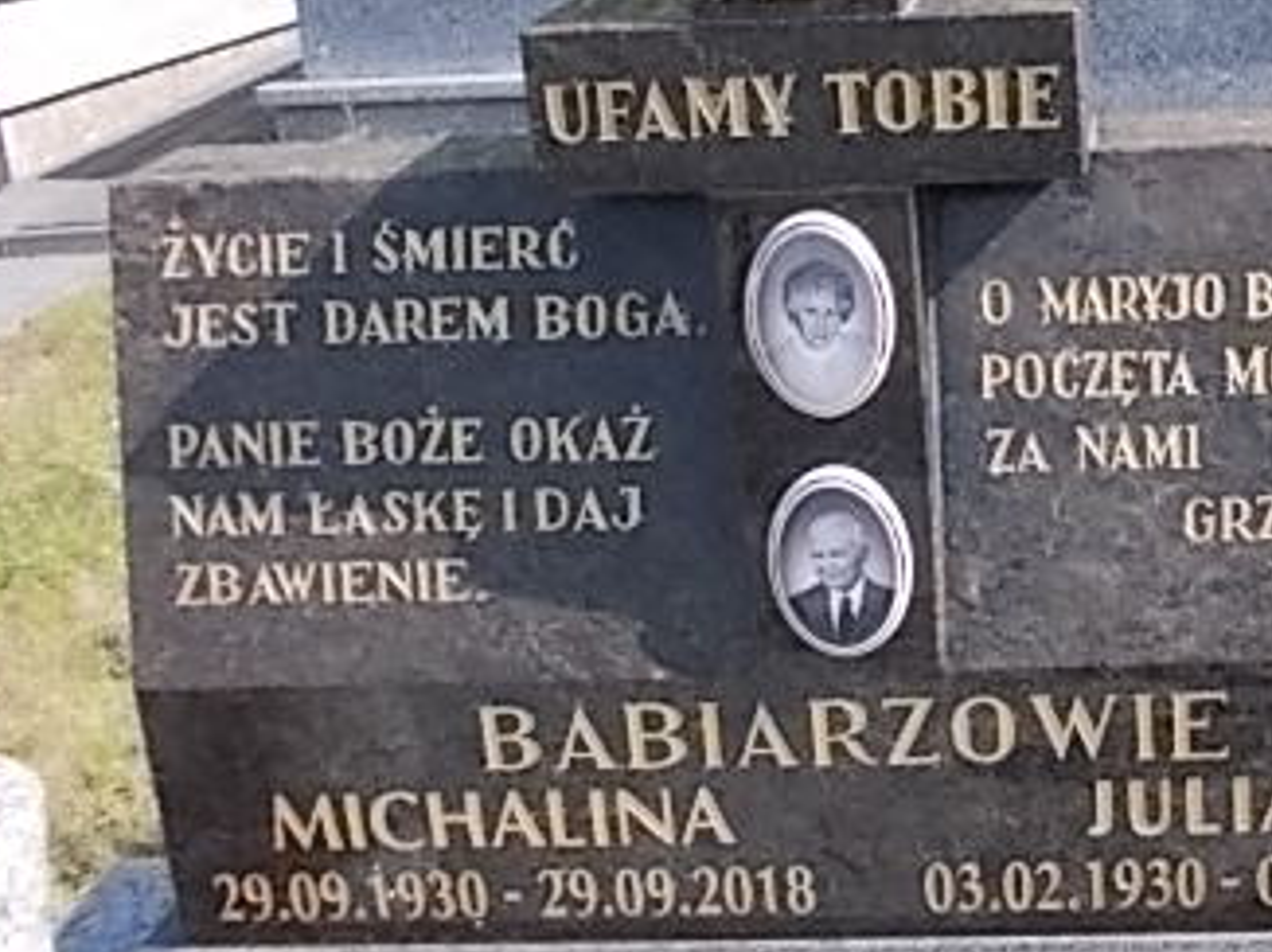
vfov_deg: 26.5
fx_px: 2020
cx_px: 1069
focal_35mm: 55
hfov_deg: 33.6
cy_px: 402
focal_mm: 4
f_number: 5.4
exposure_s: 1/125
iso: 80
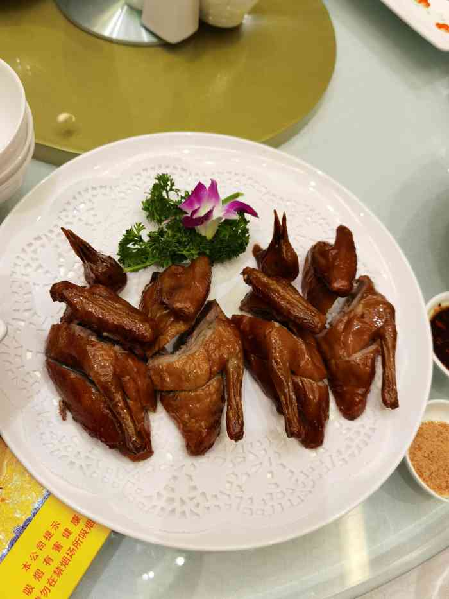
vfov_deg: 65.3
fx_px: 467
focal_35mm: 27
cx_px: 224
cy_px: 300
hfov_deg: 51.4
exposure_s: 1/100
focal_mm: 6.71
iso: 160
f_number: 1.9
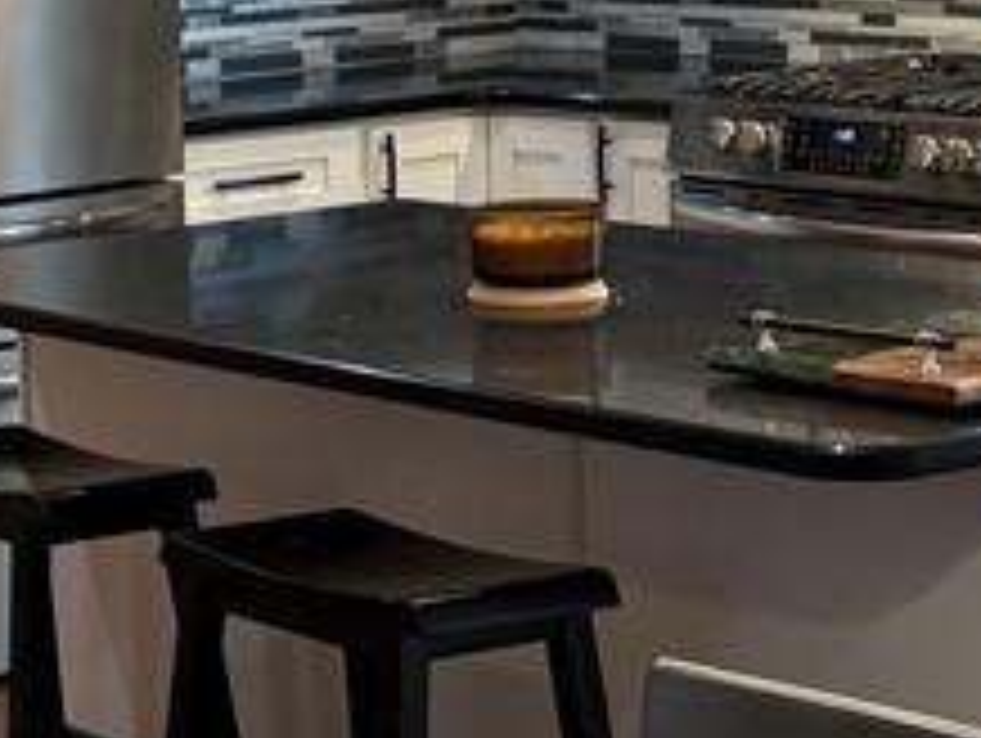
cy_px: 279
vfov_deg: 12.2
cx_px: -392
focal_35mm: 122
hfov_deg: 15.2
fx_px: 3461
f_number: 1.6
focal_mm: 5.96
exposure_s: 1/120
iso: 125
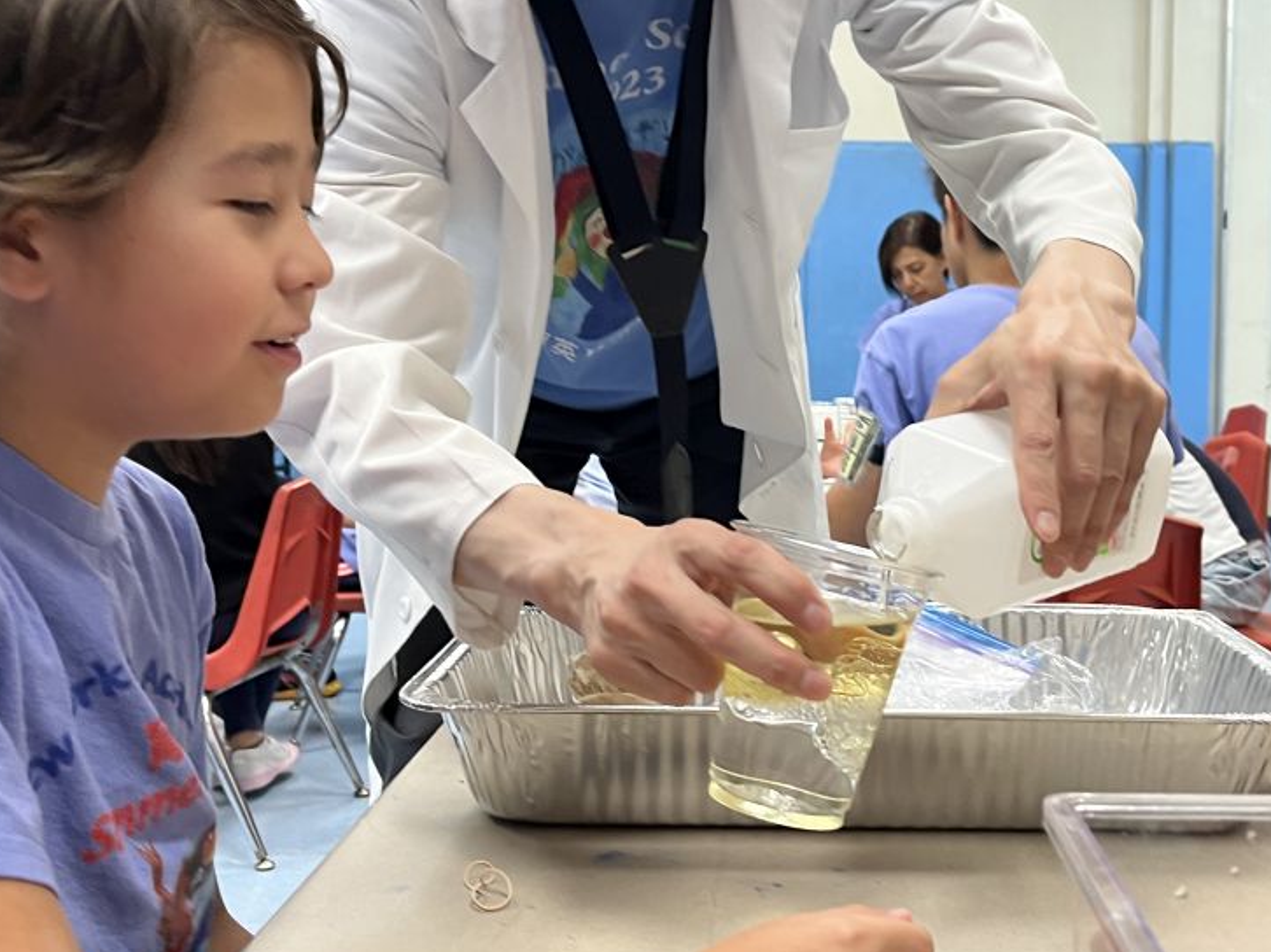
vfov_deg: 33.5
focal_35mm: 43
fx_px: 1578
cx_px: 842
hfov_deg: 43.3
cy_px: 392
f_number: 1.6
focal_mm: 5.1
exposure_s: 1/60
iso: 125
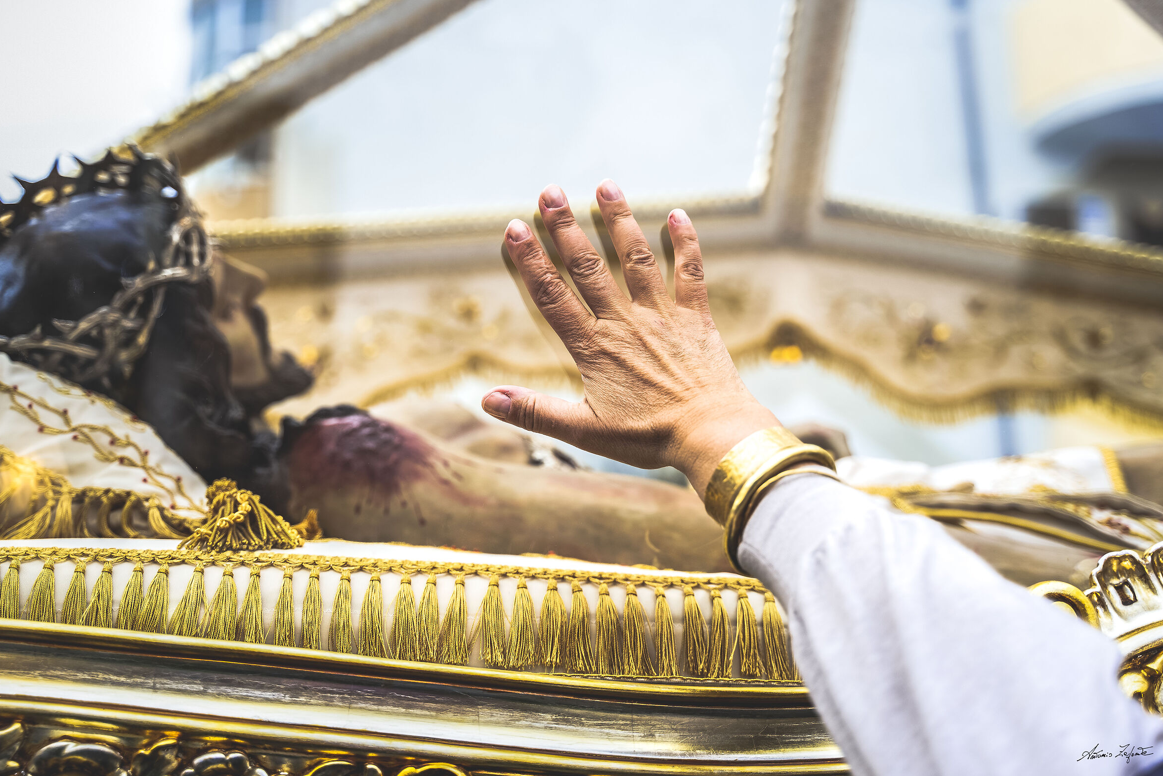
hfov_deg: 38.9
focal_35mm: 51
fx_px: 1648
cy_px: 388
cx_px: 578
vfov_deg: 26.5
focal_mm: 50
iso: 100
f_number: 2.8
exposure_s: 1/250
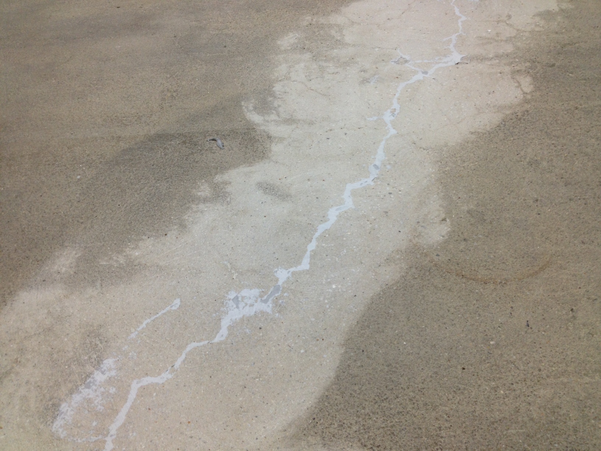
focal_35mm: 35
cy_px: 226
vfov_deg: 40.7
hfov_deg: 52.6
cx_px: 300
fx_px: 608
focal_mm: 4.28
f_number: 2.4
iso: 64
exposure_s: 1/20
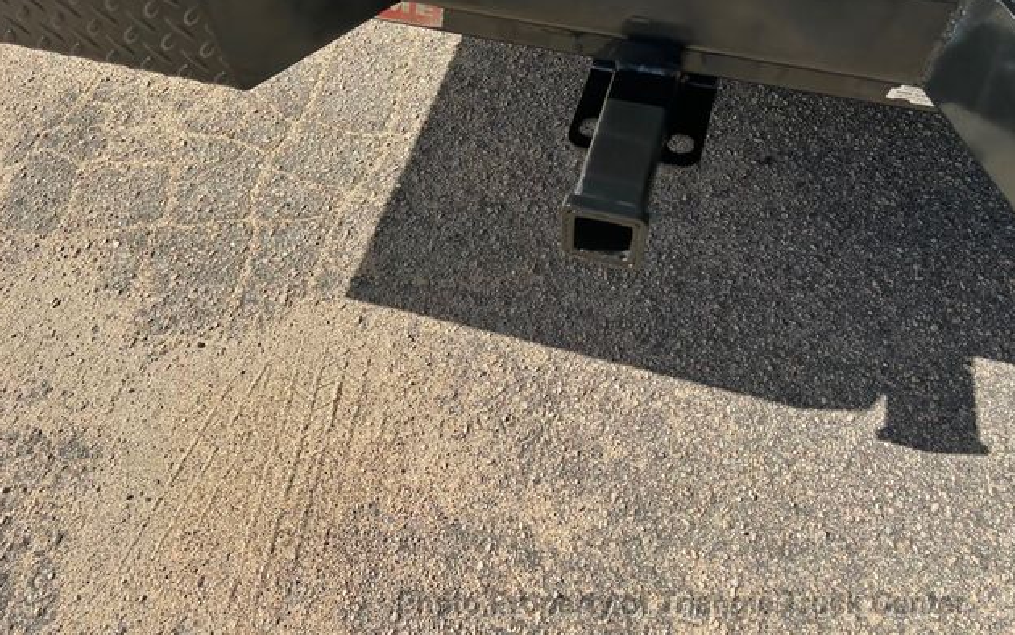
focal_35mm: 28
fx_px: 775
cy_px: 251
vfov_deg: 44.3
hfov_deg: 66.5
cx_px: 506
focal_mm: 5.7
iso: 50
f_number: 1.5
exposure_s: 1/3704
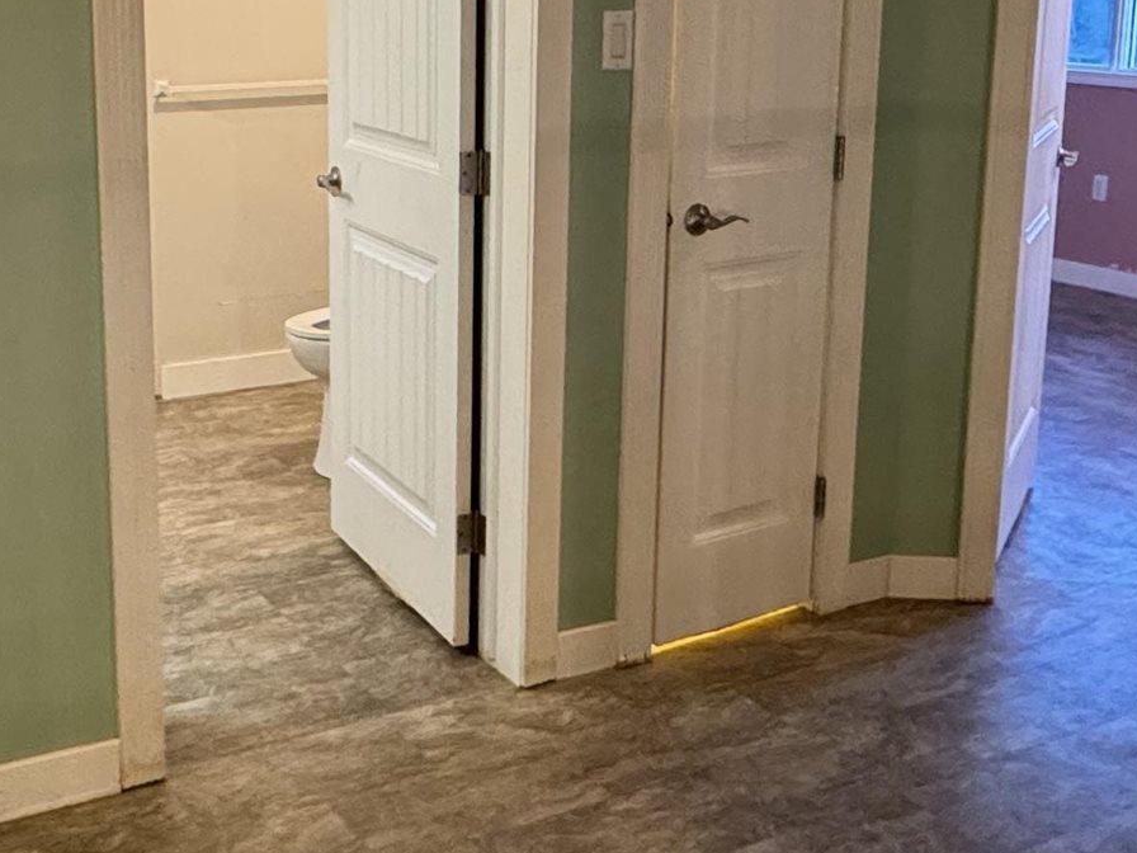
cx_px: 401
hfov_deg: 39.3
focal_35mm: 48
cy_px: 253
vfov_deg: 29.9
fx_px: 1577
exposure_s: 1/60
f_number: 2.2
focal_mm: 2.22
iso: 640
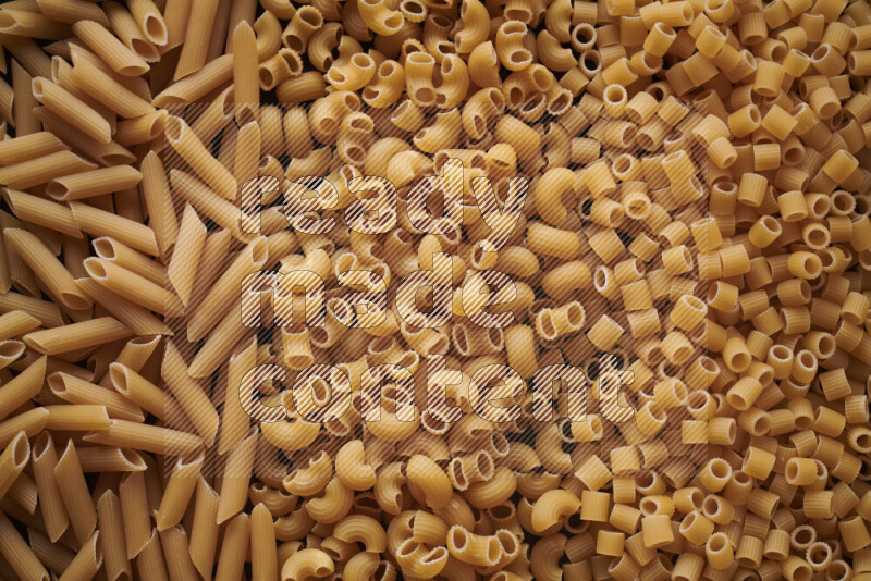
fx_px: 1210
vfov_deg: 27.0
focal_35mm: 50
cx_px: 436
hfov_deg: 39.6
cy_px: 290
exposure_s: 1/100
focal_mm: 50
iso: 160
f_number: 8
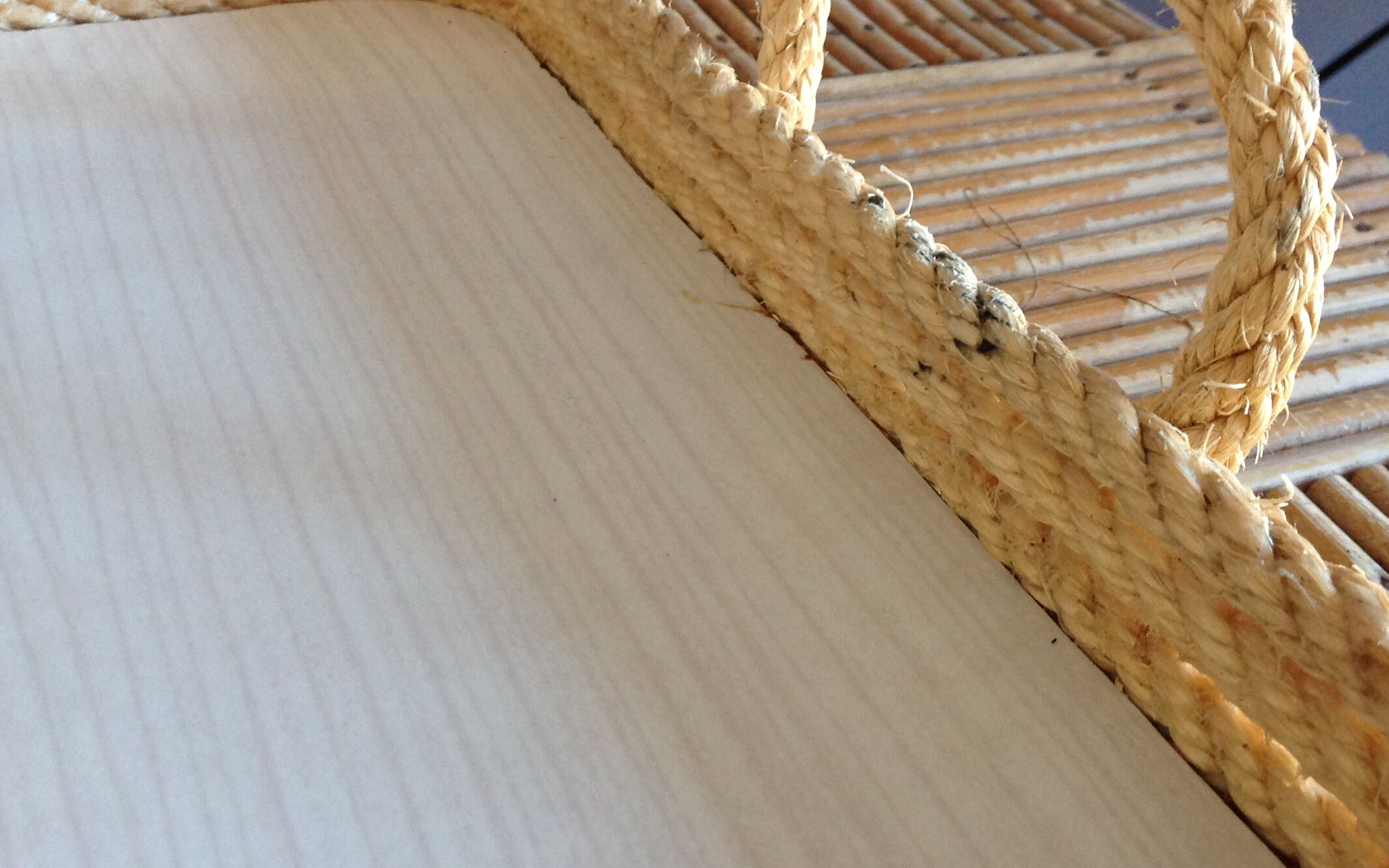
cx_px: 745
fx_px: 1704
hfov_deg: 44.3
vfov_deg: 28.5
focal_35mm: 45
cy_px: 359
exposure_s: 1/15
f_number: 2.4
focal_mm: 4.28
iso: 125
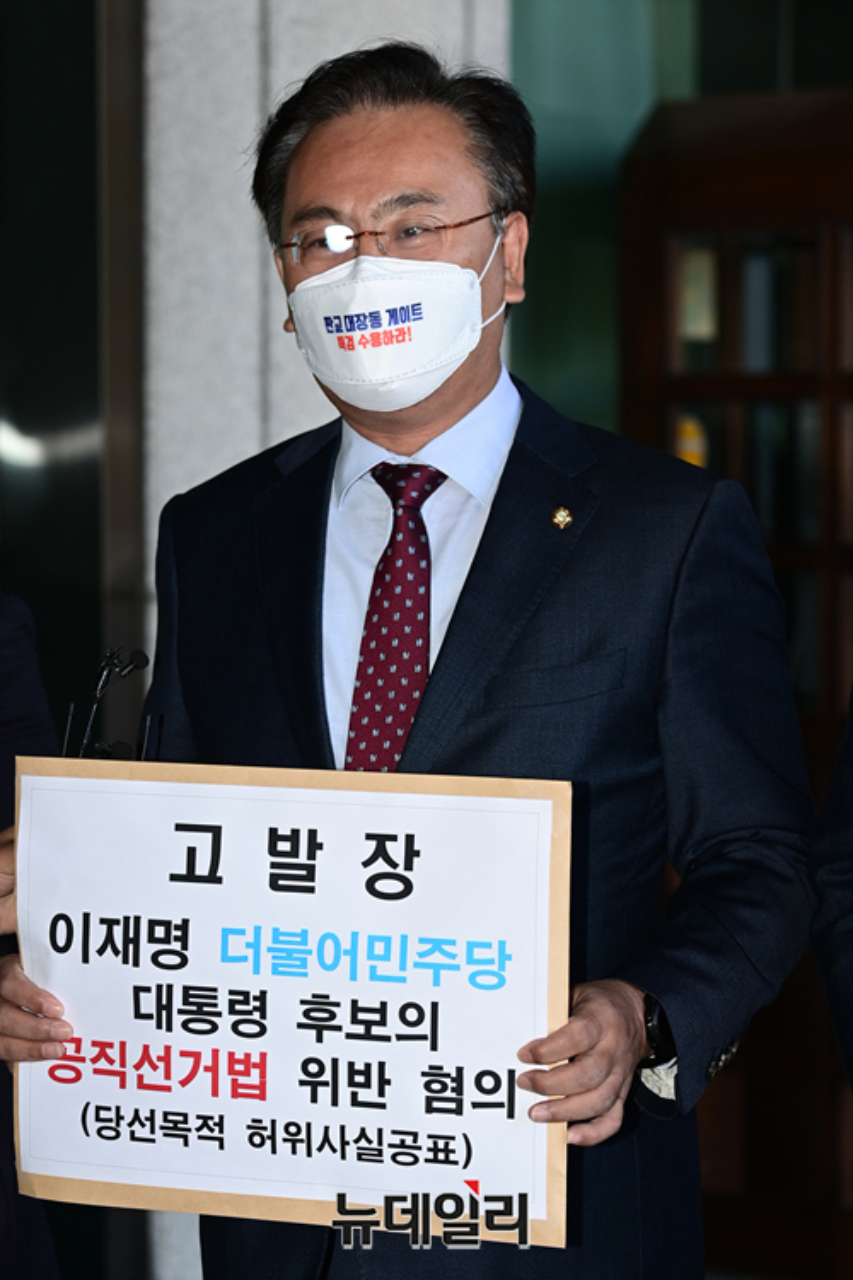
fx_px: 3732
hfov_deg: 13.0
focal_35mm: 105
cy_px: 640
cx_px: 426
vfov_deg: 19.5
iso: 500
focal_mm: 105
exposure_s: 1/250
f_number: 4.8
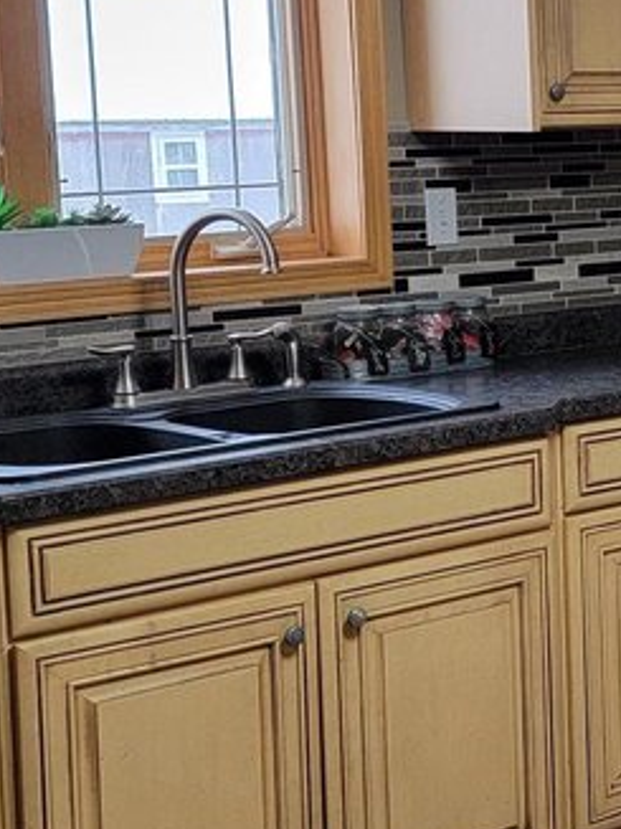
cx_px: 1042
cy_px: 314
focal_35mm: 88
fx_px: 2106
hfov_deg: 15.0
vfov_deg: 22.2
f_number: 1.8
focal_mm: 6.7
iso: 200
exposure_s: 1/120
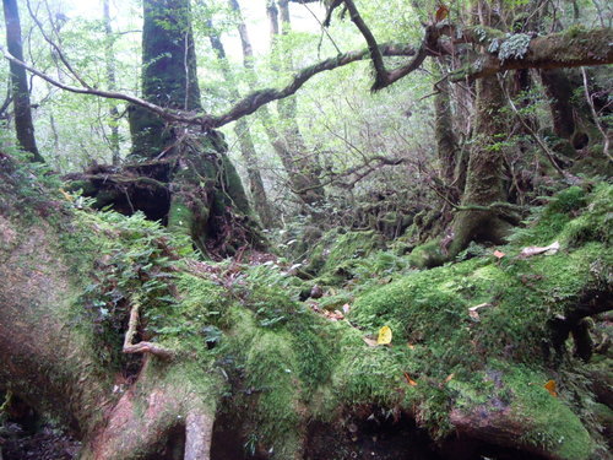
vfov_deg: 46.8
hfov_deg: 60.0
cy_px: 230
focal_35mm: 30
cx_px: 306
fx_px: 531
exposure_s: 1/10
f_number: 3.5
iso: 400
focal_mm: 5.4
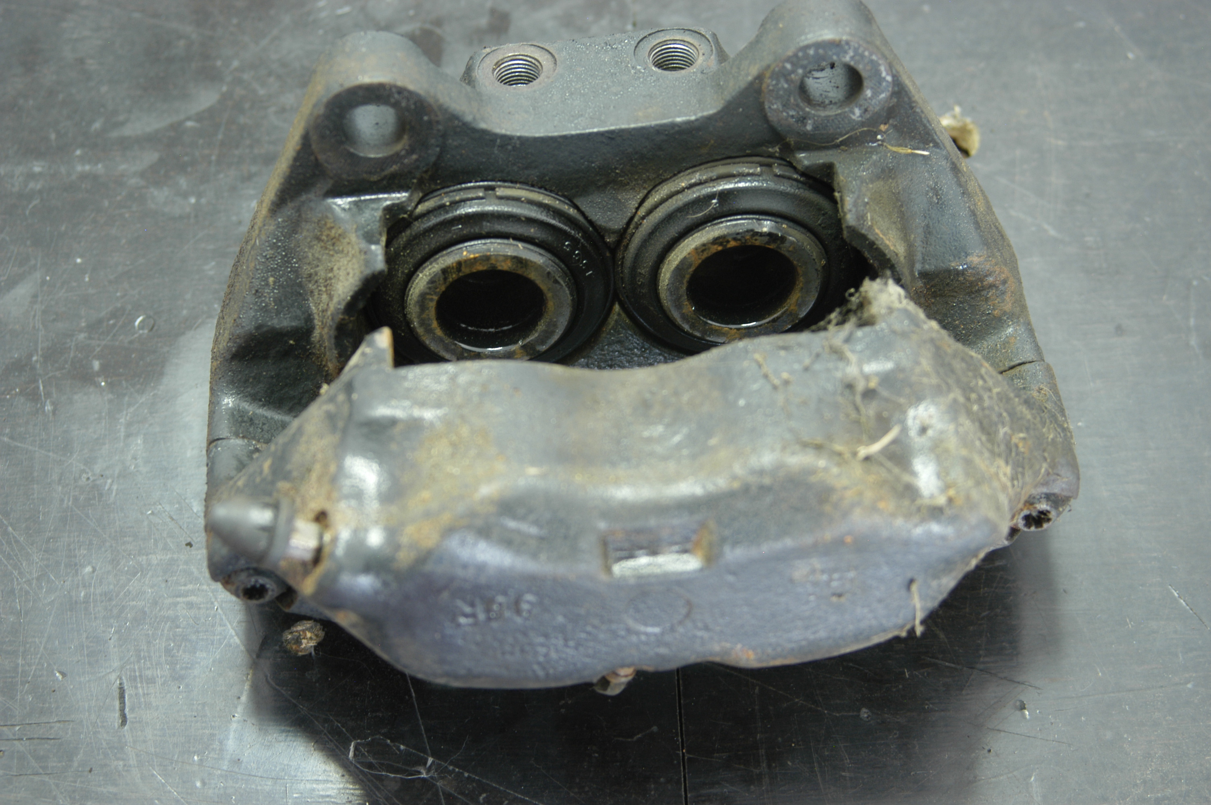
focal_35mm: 75
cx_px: 606
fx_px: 2521
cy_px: 402
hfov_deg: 27.0
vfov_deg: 18.1
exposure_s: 1/3
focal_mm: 50
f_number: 4.8
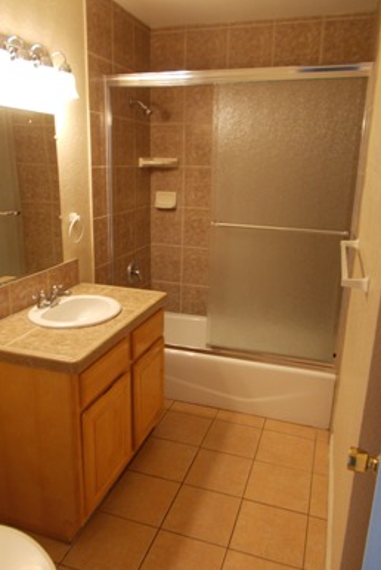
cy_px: 281
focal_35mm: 28
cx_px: 183
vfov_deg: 65.4
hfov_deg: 46.5
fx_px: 444
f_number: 3.2
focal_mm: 4.6
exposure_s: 1/25
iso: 160
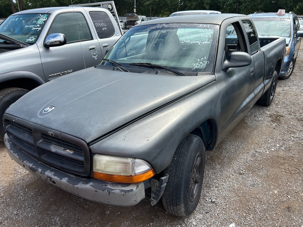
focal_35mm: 27
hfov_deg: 65.3
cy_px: 113
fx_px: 236
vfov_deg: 51.4
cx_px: 152
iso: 50
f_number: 1.5
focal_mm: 5.7
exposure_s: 1/2353
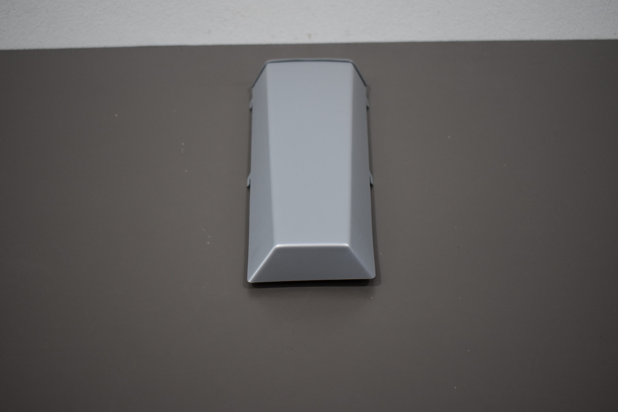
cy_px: 206
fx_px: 747
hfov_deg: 45.0
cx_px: 309
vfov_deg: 30.9
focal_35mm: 44
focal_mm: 29
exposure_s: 1/250
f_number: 4.2
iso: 720
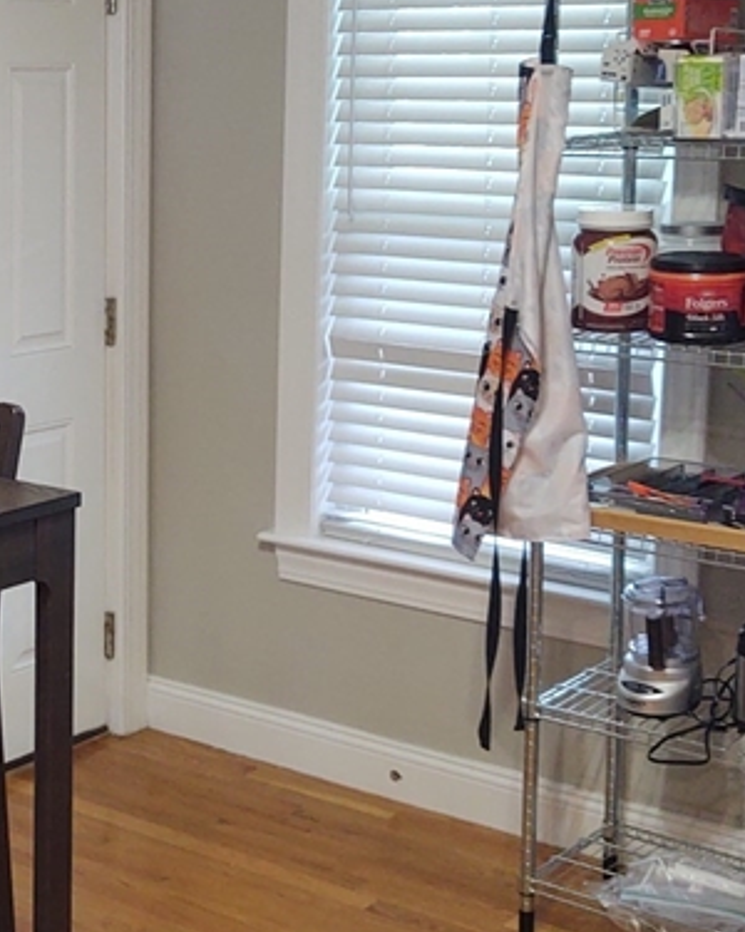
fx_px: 1984
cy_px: 368
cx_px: -30
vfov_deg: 26.4
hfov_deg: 20.5
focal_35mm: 72
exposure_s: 1/40
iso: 246
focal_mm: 4.75
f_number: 1.7
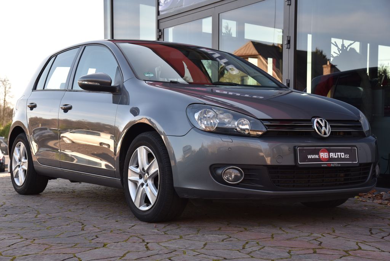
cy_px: 130
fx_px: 629
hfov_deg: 34.5
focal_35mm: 58
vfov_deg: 23.4
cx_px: 195
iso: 500
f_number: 8
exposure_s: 1/250
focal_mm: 58
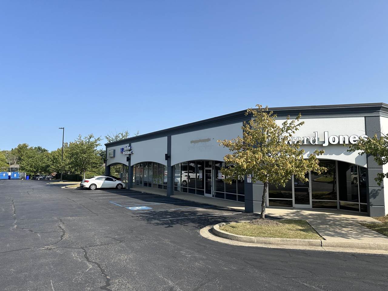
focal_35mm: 24
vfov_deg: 56.8
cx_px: 194
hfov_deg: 71.6
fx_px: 269
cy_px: 146
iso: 80
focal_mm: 6.86
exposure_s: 1/3861
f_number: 1.78
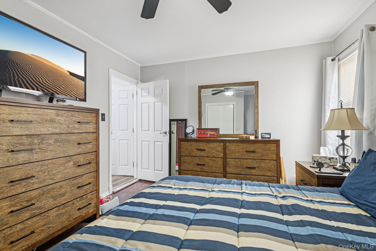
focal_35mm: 16
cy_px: 126
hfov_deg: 96.7
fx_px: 167
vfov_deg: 73.7
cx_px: 188
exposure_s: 1/2.5
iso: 250
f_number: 8
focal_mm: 16
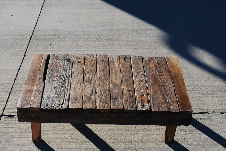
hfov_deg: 41.1
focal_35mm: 48
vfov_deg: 28.1
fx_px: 302
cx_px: 113
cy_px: 76
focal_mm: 32
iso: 100
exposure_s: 1/200
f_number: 7.1
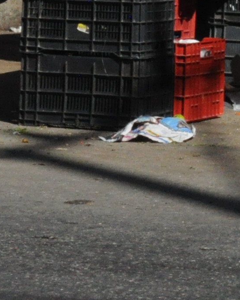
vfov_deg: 7.4
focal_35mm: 255
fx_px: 2263
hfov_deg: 5.9
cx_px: 522
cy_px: -157
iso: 1600
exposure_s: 1/1000
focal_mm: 29
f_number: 18
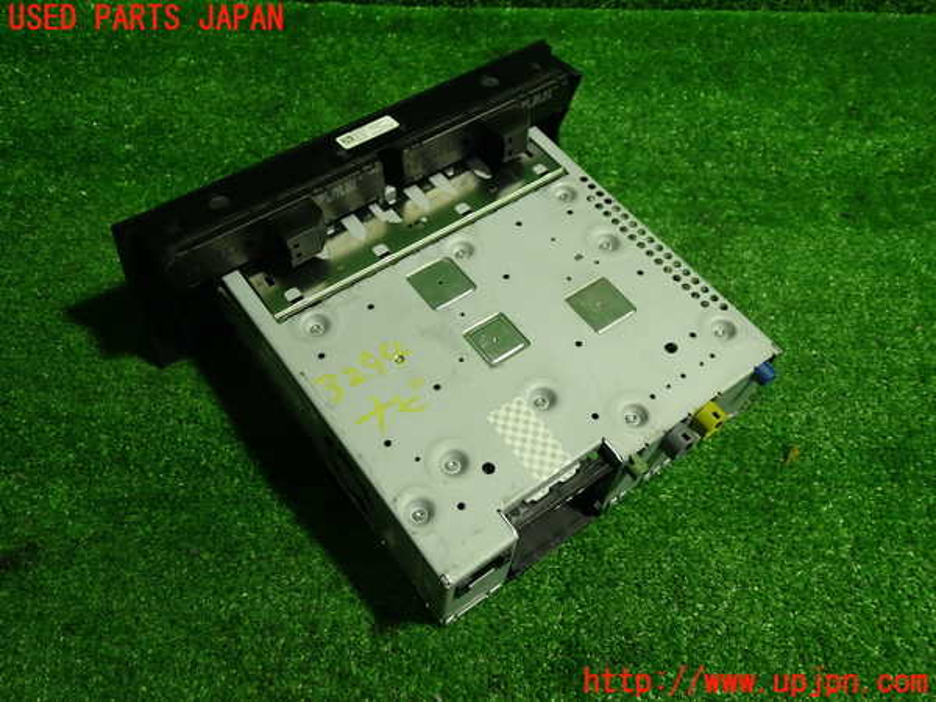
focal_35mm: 30
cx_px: 468
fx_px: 811
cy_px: 351
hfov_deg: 60.0
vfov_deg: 46.8
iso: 200
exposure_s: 1/50
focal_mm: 5.4
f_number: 2.3
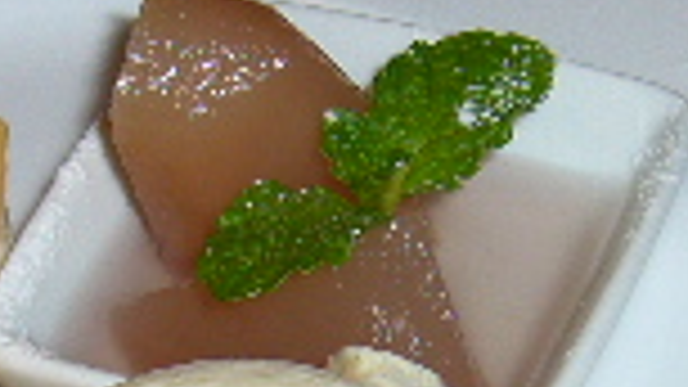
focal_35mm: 160
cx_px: 162
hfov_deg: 13.4
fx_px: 2918
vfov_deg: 7.5
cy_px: 468
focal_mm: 5.8
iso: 80
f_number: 2.8
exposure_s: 1/60
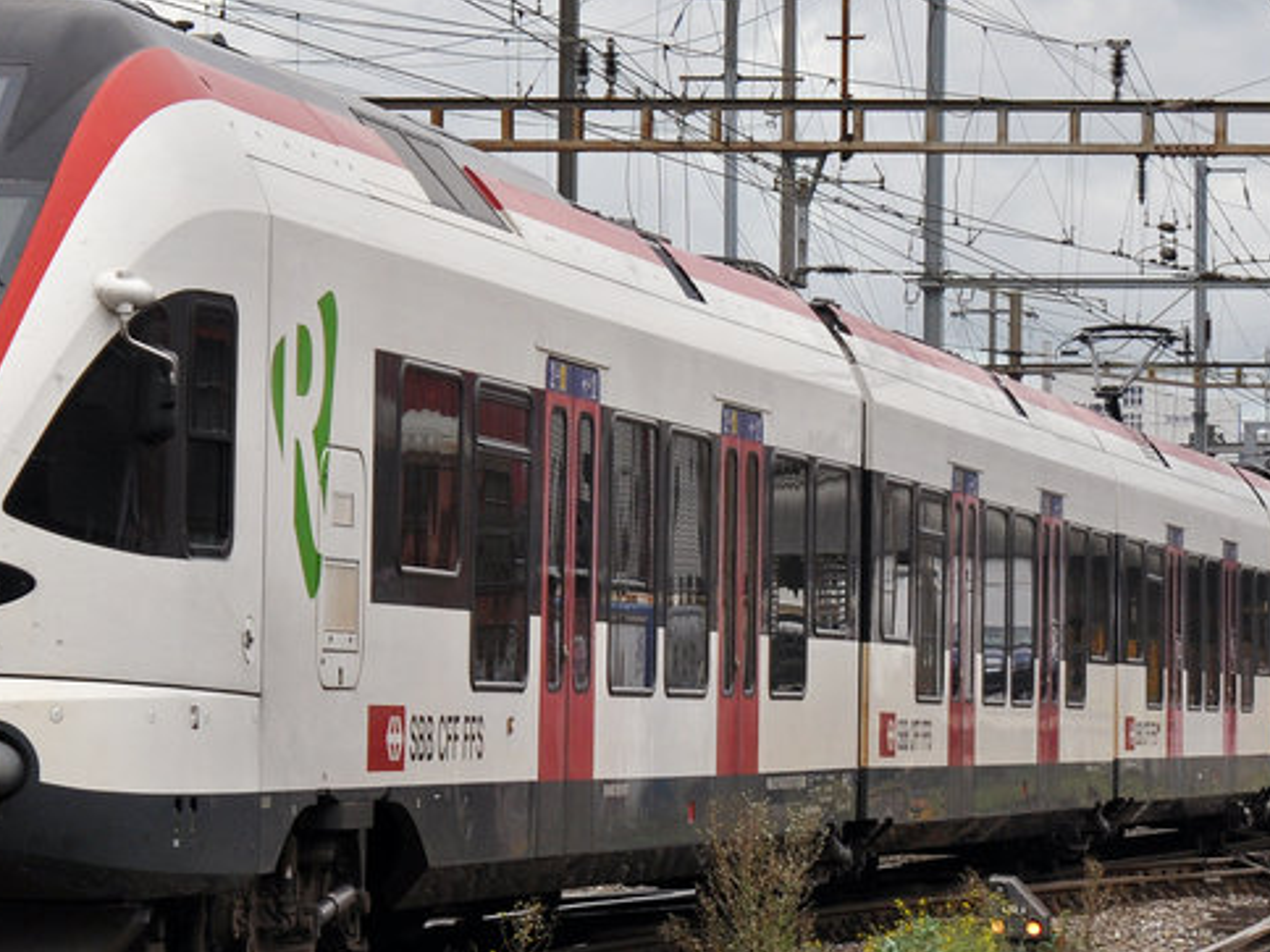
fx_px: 7594
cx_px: 380
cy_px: 279
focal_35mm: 207
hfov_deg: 9.5
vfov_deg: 7.2
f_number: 6.3
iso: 400
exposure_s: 1/1000
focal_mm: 58
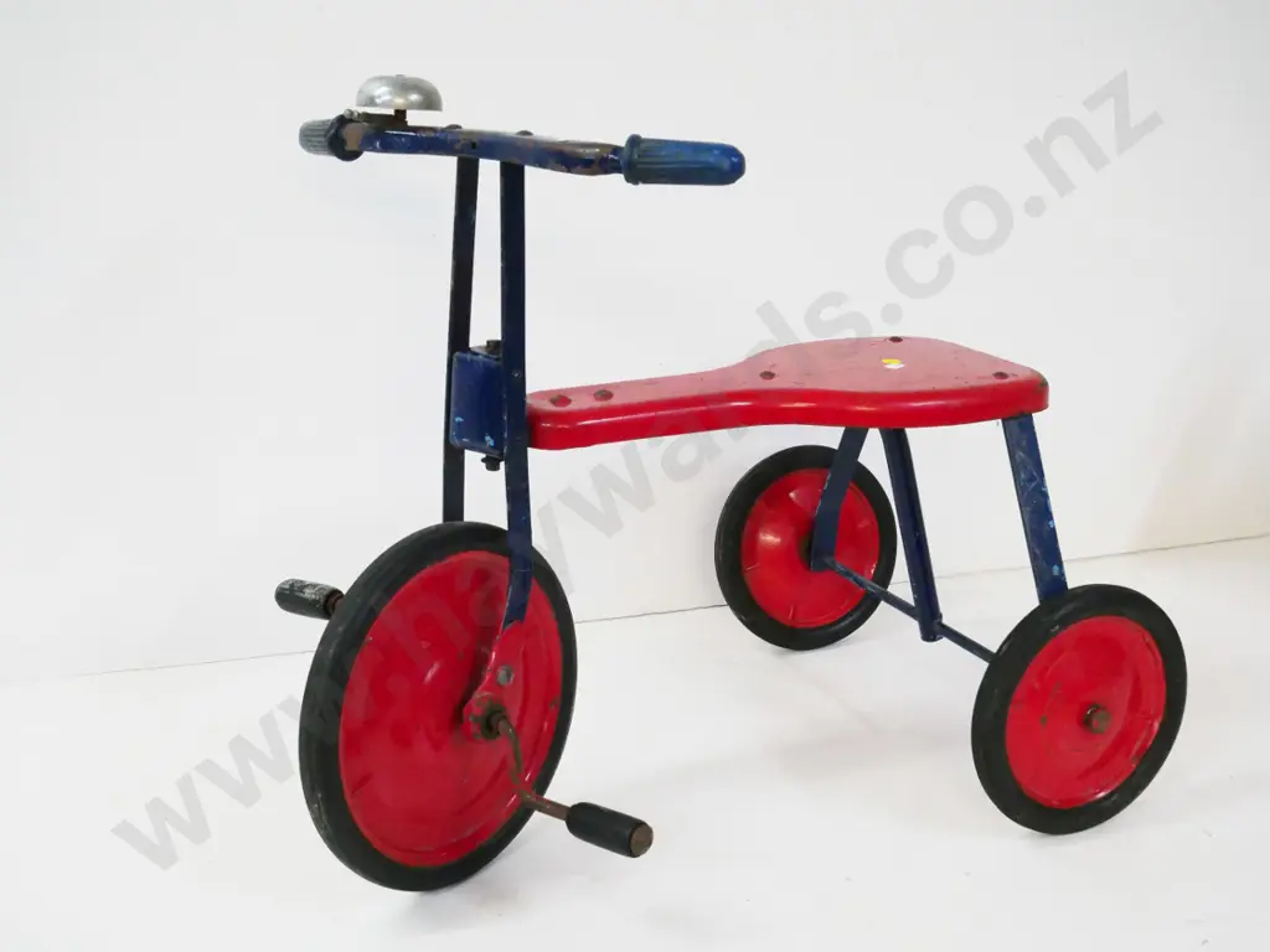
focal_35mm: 44
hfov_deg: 42.9
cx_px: 635
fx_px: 1614
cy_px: 476
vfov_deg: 32.9
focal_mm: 22
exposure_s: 1/250
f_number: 5.6
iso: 3200
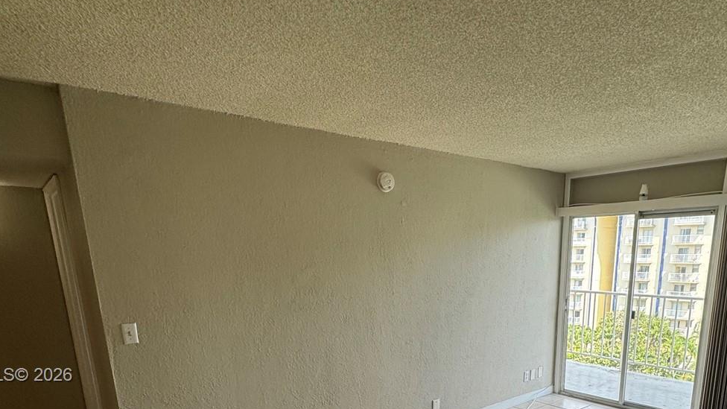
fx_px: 482
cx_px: 436
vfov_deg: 41.9
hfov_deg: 73.2
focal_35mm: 25
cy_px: 376
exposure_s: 1/166
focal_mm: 2.22
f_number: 2.2
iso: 40
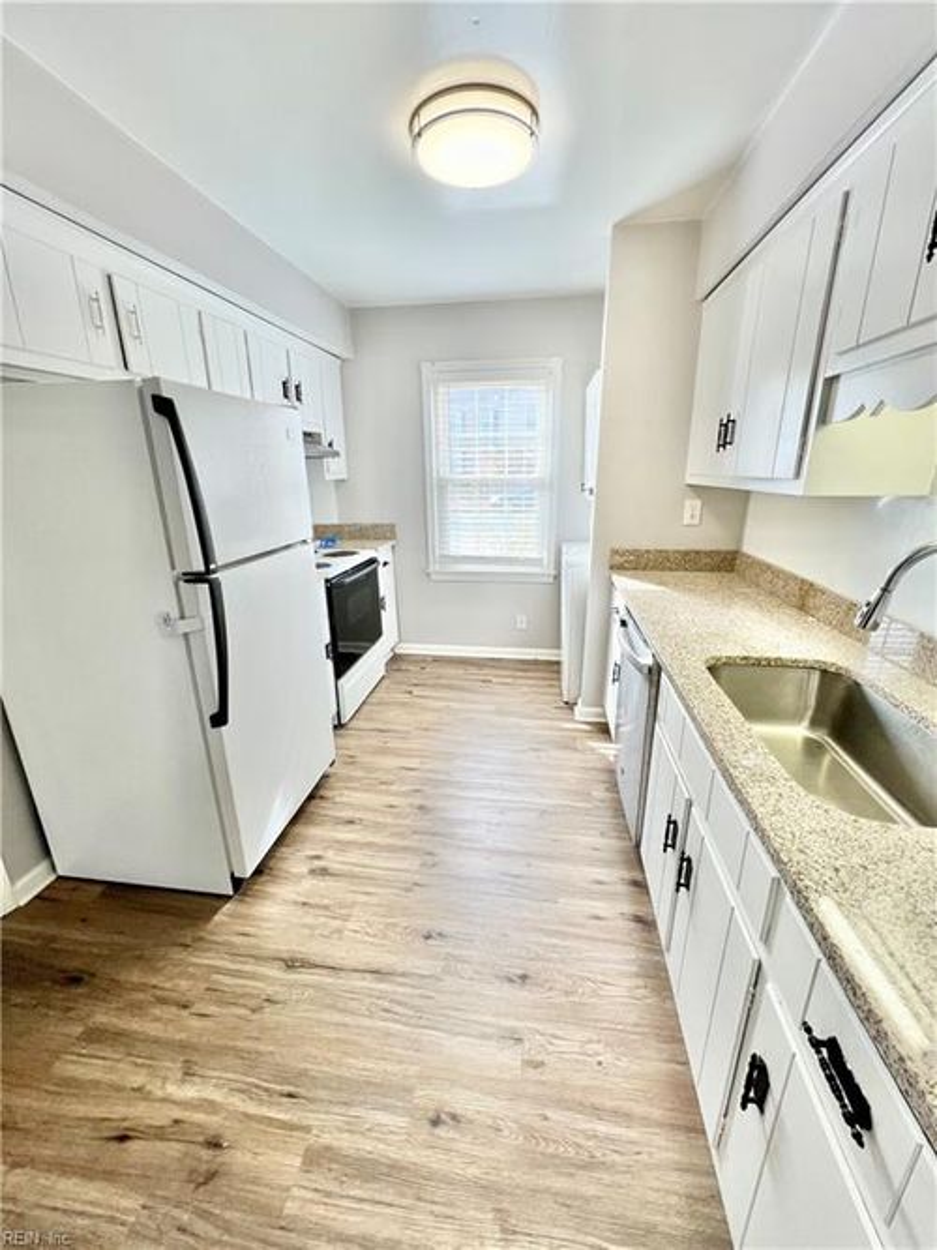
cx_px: 468
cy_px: 625
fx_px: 469
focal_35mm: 13
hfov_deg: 89.9
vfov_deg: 106.2
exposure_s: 1/120
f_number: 1.8
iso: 50
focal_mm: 1.57
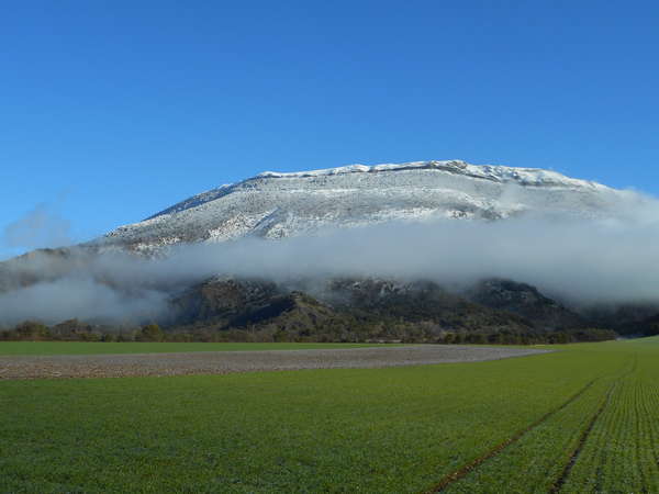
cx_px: 330
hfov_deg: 47.9
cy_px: 247
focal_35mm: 39
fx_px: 742
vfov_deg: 36.8
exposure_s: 1/640
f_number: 4.5
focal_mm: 6.9
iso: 80
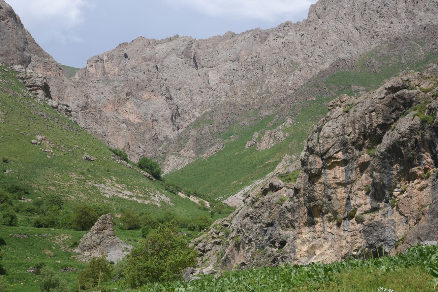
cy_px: 146
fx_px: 608
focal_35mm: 50
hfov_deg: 39.6
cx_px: 219
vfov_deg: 27.0
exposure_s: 1/125
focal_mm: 50
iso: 125
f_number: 14
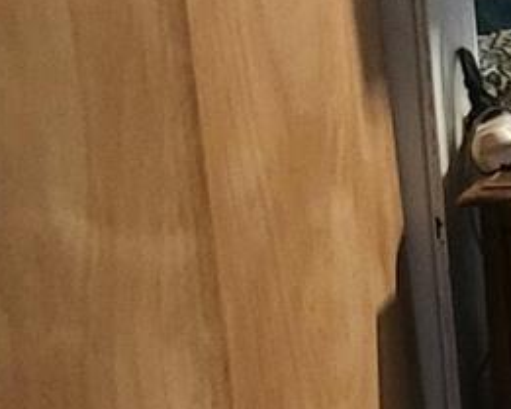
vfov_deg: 8.4
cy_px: 364
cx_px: 1887
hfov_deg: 7.8
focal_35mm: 184
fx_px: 2784
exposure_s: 1/24
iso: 500
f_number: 1.8
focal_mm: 5
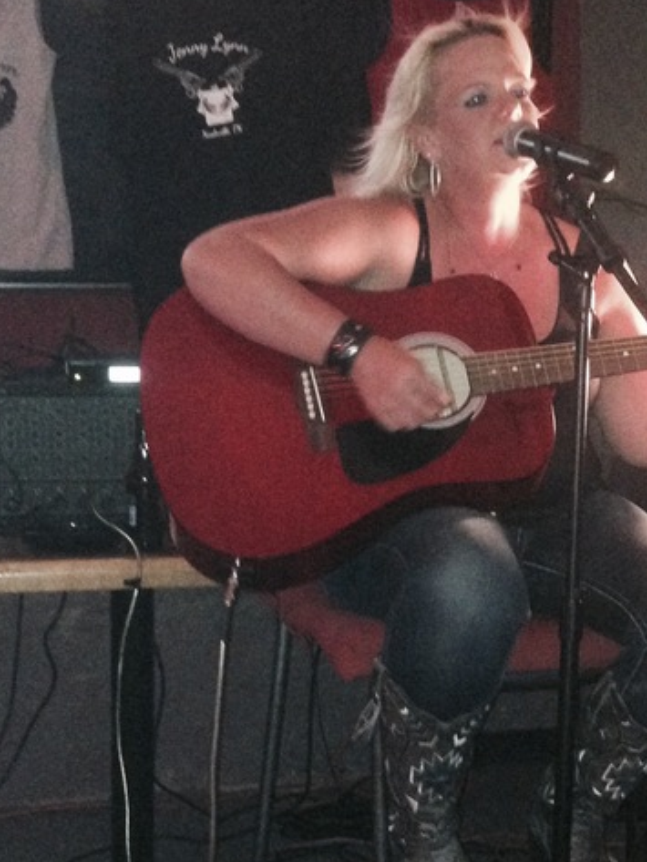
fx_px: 1669
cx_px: 430
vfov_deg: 28.8
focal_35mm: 67
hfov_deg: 21.9
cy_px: 549
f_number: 2.4
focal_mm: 4.12
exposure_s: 1/16
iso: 500
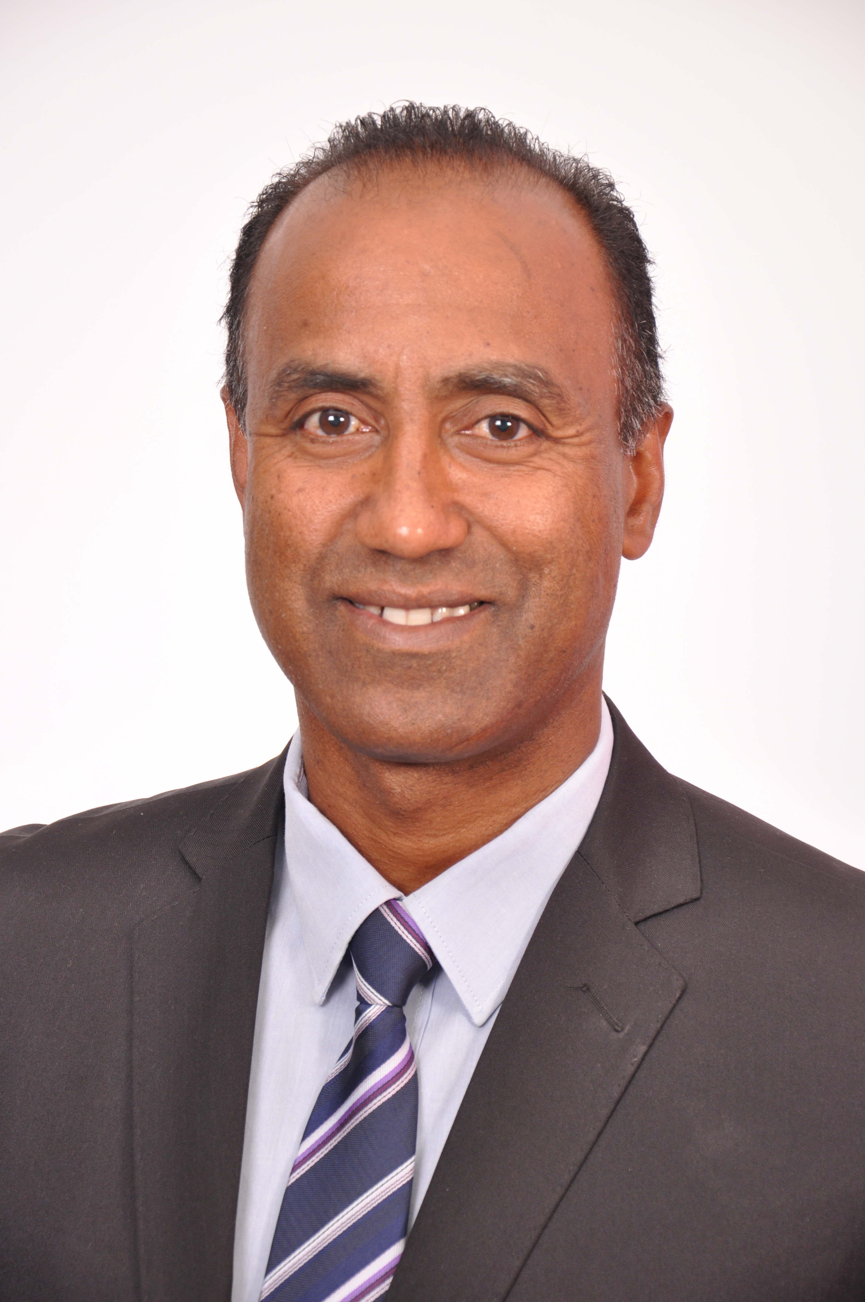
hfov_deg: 10.7
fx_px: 4607
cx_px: 432
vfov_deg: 16.1
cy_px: 651
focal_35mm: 128
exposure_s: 1/60
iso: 400
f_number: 7.1
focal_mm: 85
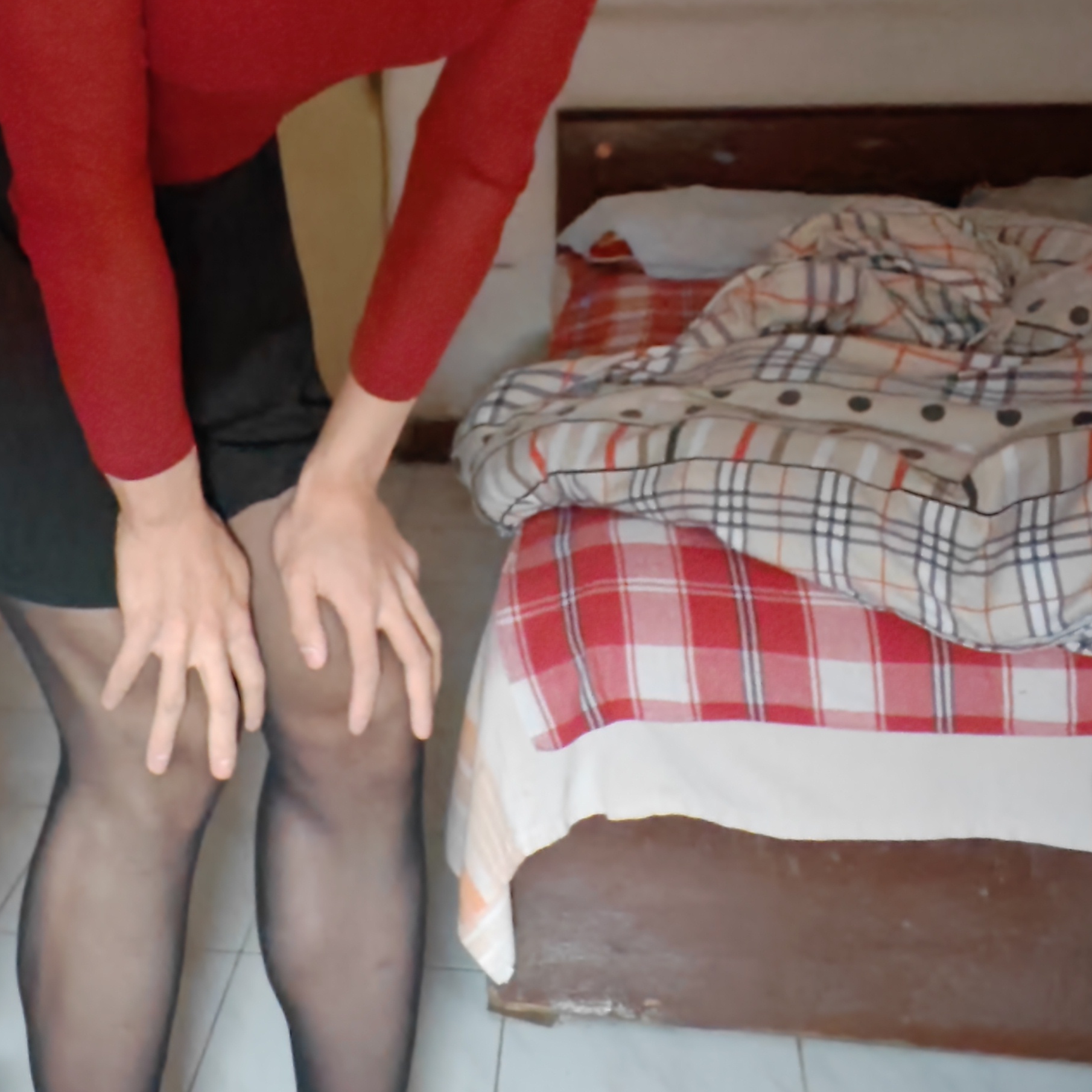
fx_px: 1856
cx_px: 236
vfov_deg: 32.0
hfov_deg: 32.0
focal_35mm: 52
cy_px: 232
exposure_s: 1/11
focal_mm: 2.66
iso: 6400
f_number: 2.4
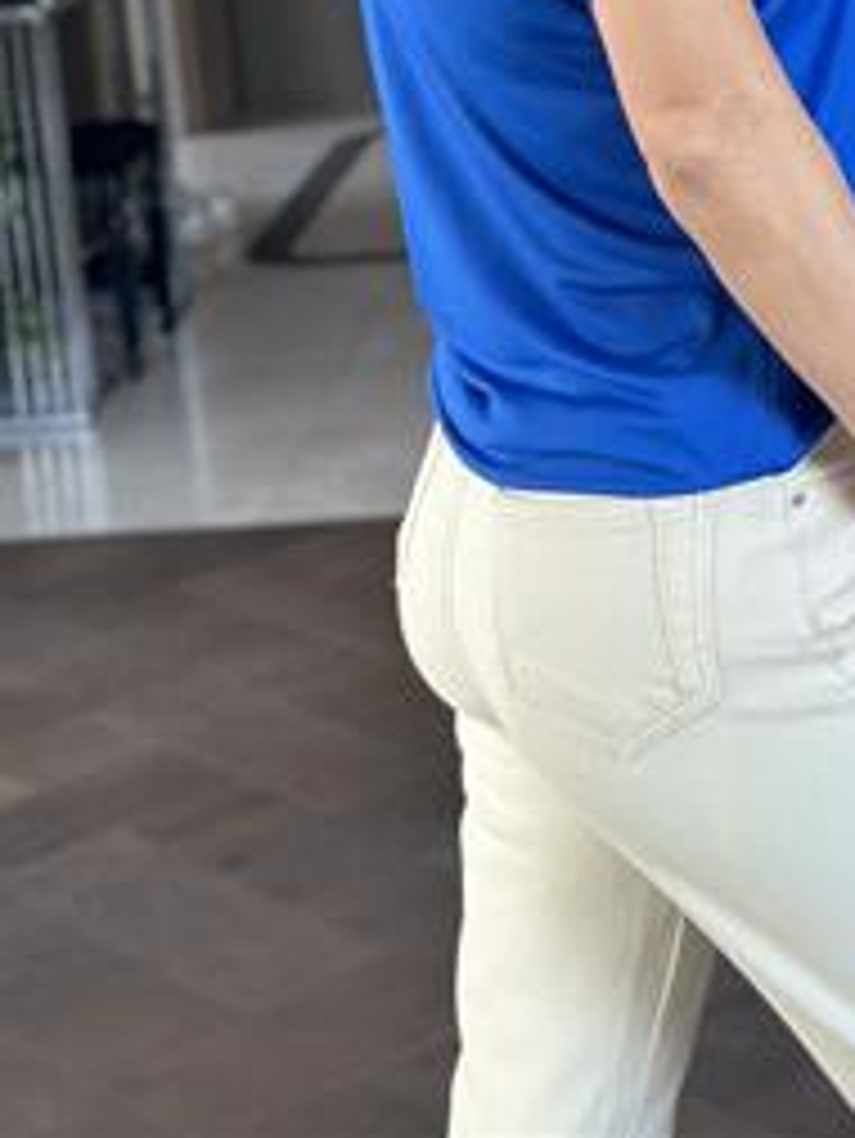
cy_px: 4
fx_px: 3159
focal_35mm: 96
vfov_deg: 19.8
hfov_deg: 15.4
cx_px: 567
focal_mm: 6.86
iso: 125
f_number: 1.78
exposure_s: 1/60
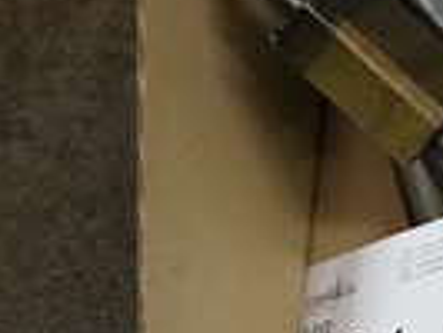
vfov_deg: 11.9
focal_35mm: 125
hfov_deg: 12.5
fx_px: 1601
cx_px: 1056
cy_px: 107
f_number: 3.5
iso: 2000
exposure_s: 1/160
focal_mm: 16
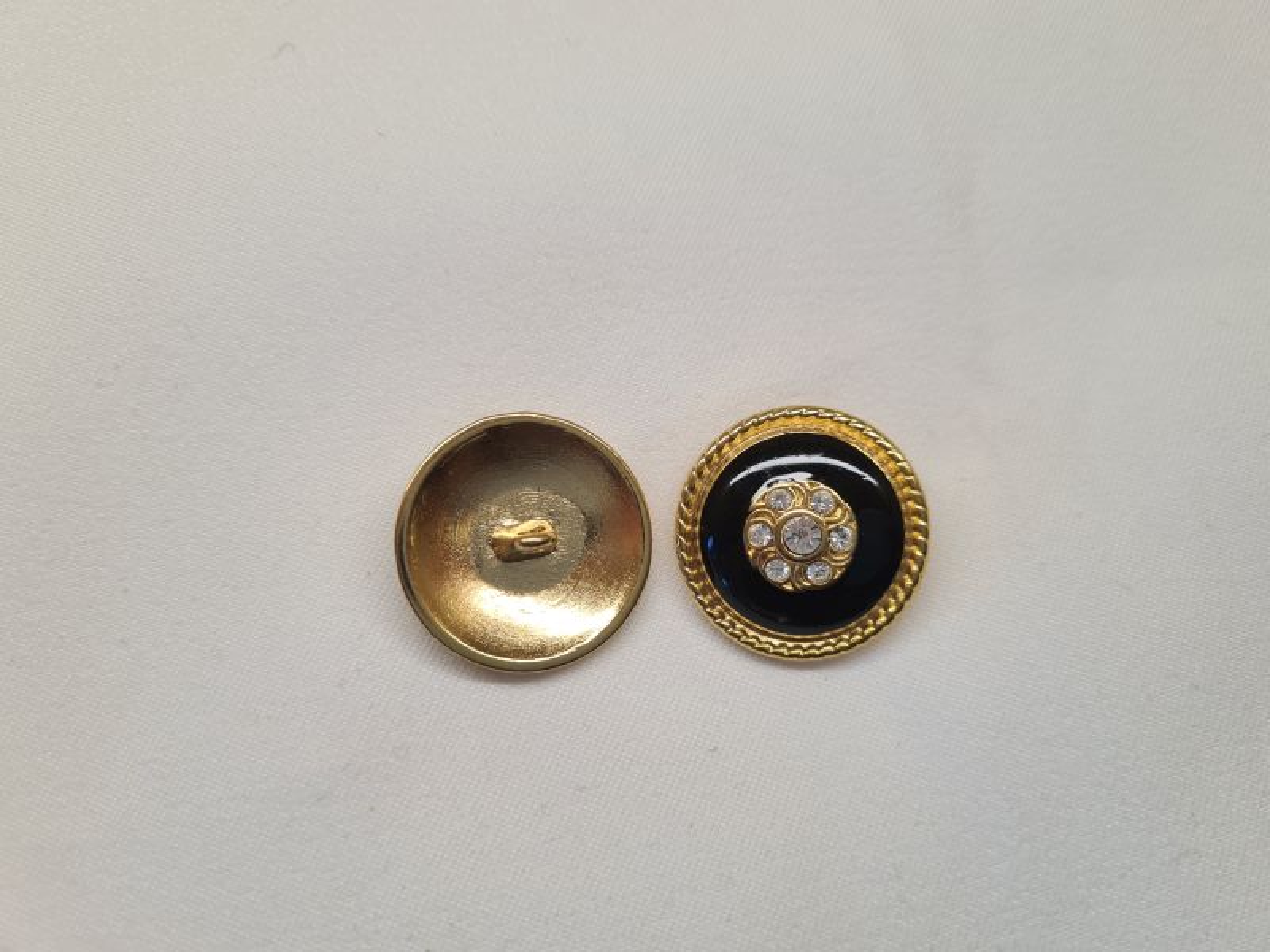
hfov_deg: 67.3
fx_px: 954
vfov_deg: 53.1
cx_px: 635
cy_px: 476
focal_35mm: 26
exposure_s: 1/232
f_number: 1.8
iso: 50
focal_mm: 5.4
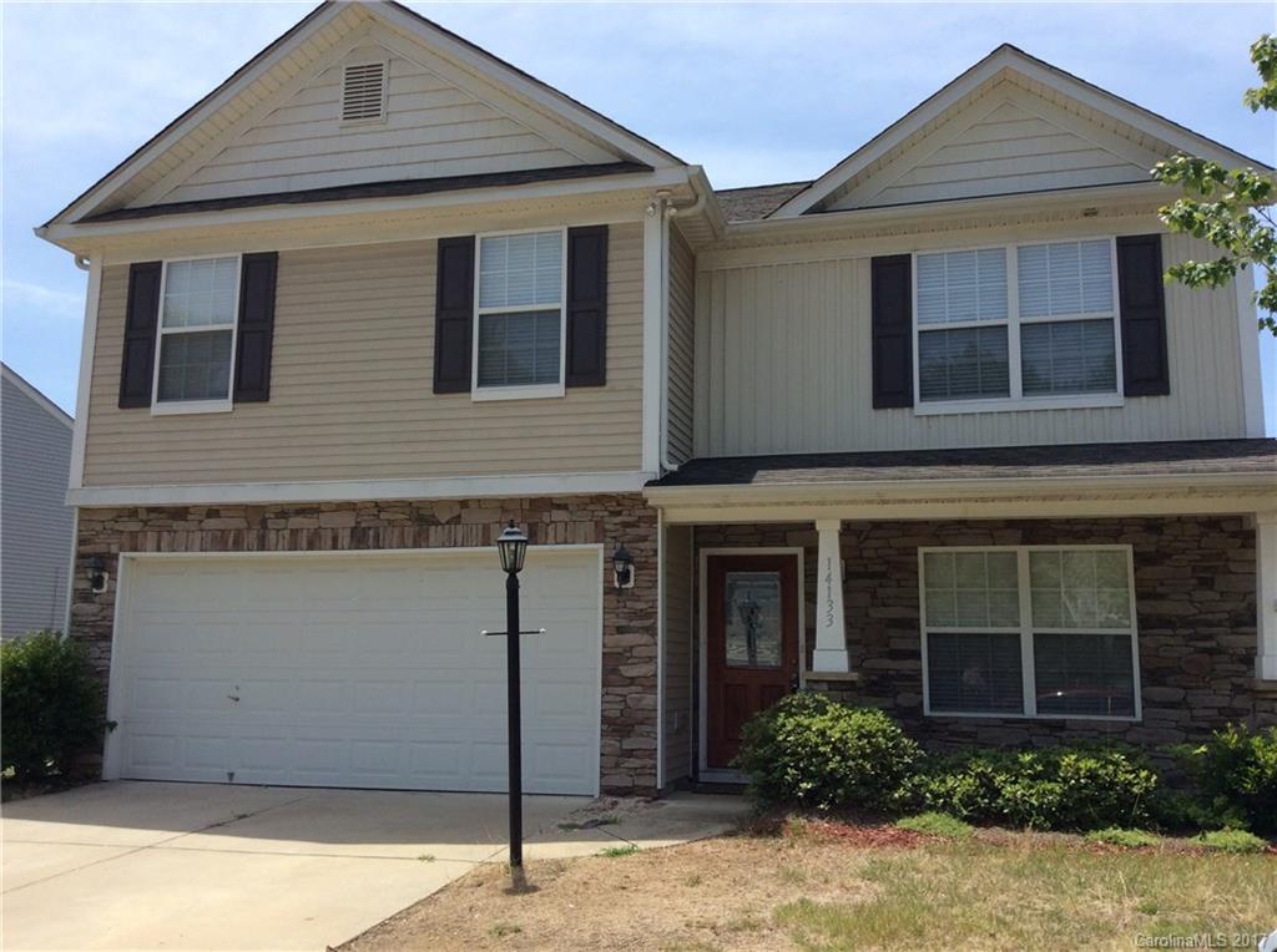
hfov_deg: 56.9
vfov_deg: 44.0
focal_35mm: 32
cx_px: 638
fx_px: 1178
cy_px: 476
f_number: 2.4
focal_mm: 3.3
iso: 32
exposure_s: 1/1217
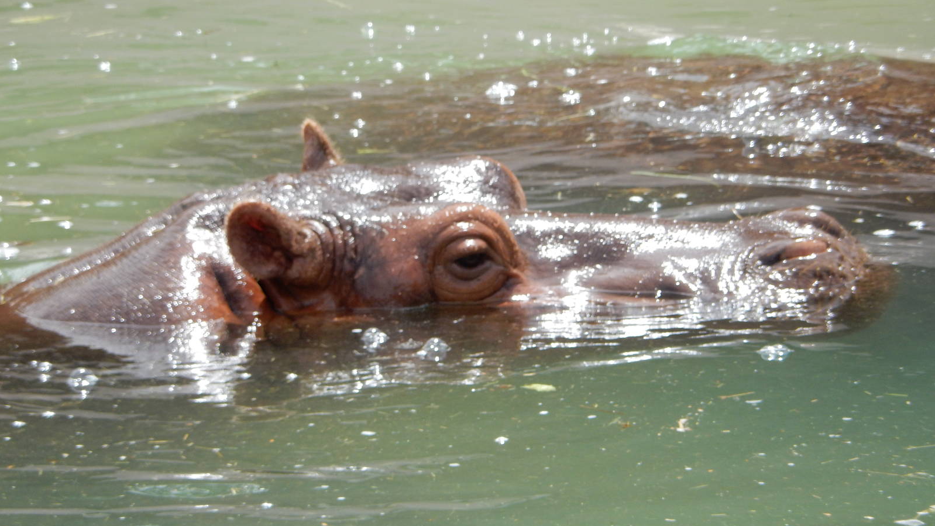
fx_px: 12174
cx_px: 468
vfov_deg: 2.5
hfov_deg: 4.4
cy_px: 294
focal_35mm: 491
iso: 180
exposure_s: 1/250
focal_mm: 81
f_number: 6.3
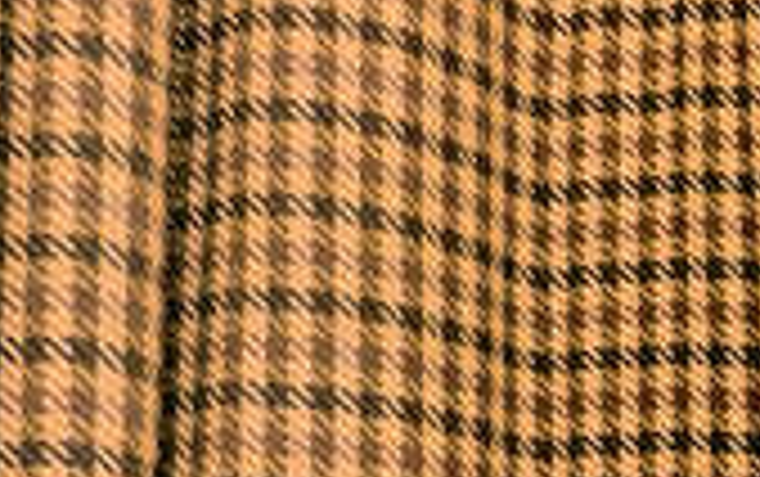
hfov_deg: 25.3
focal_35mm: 74
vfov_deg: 14.6
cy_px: 950
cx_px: 890
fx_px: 1534
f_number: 7.1
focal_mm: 16
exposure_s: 1/160
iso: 250
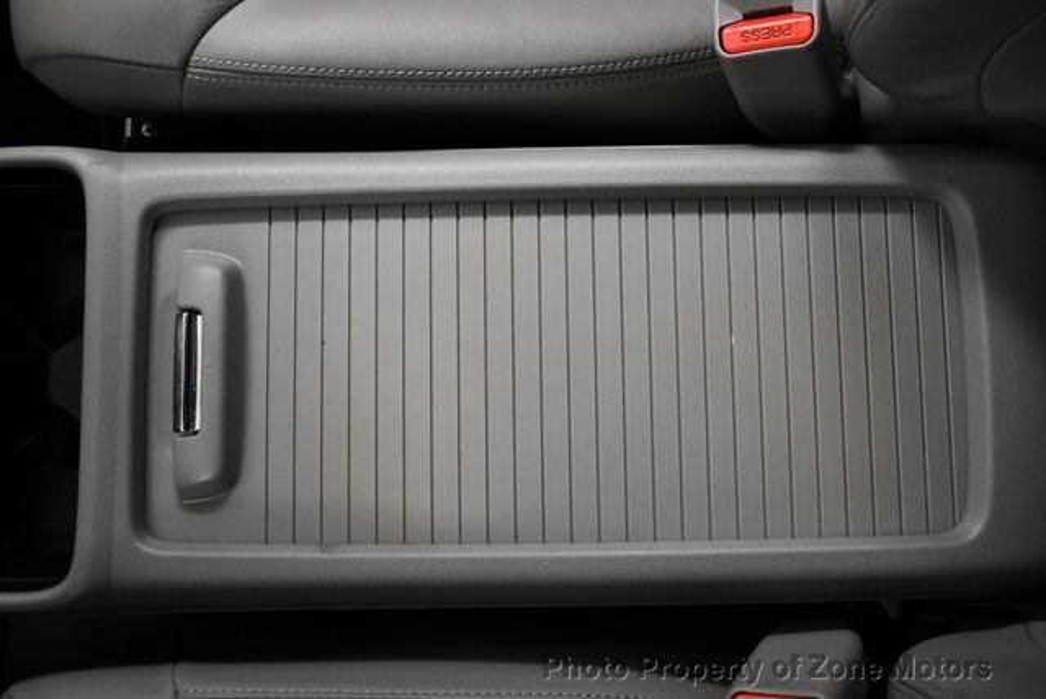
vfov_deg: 36.9
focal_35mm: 36
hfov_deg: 53.1
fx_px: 1047
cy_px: 350
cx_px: 523
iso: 1800
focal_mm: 18
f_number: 3.5
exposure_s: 1/125
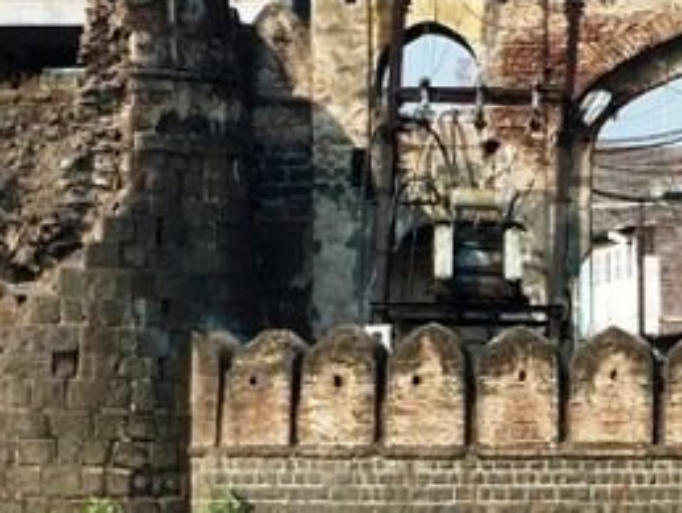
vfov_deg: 4.7
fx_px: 6234
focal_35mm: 316
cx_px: 295
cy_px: 245
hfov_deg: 6.3
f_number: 4.4
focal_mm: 18.2
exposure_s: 1/500
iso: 80
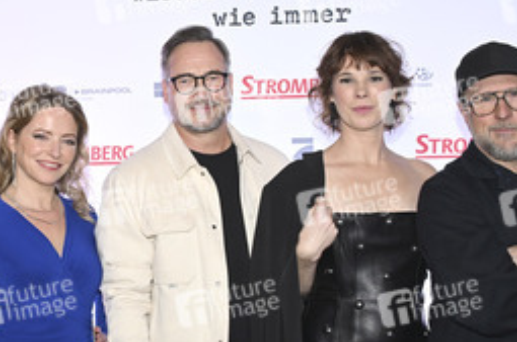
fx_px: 889
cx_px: 173
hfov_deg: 32.2
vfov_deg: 21.6
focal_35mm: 62
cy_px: 253
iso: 1250
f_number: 4
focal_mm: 35
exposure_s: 1/125
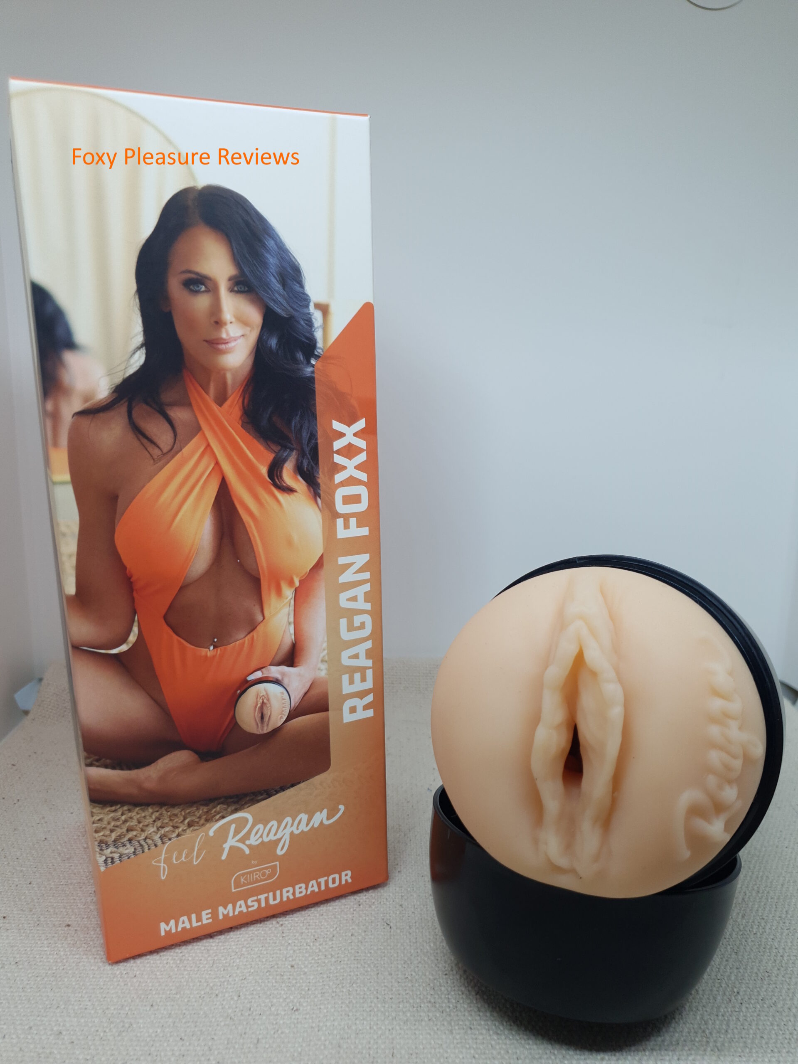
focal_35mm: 26
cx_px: 399
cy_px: 532
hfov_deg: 53.1
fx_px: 799
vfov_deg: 67.3
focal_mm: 4.3
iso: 50
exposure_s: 1/129
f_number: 1.5
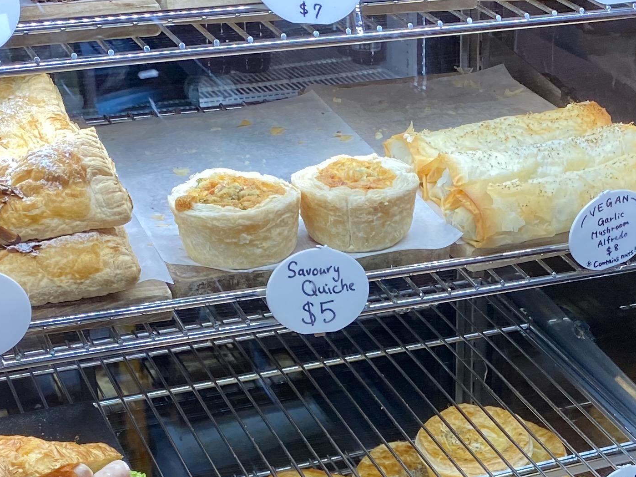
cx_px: 496
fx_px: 1378
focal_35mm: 75
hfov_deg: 25.6
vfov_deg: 19.1
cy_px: 483
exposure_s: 1/100
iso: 100
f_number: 1.8
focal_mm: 4.25
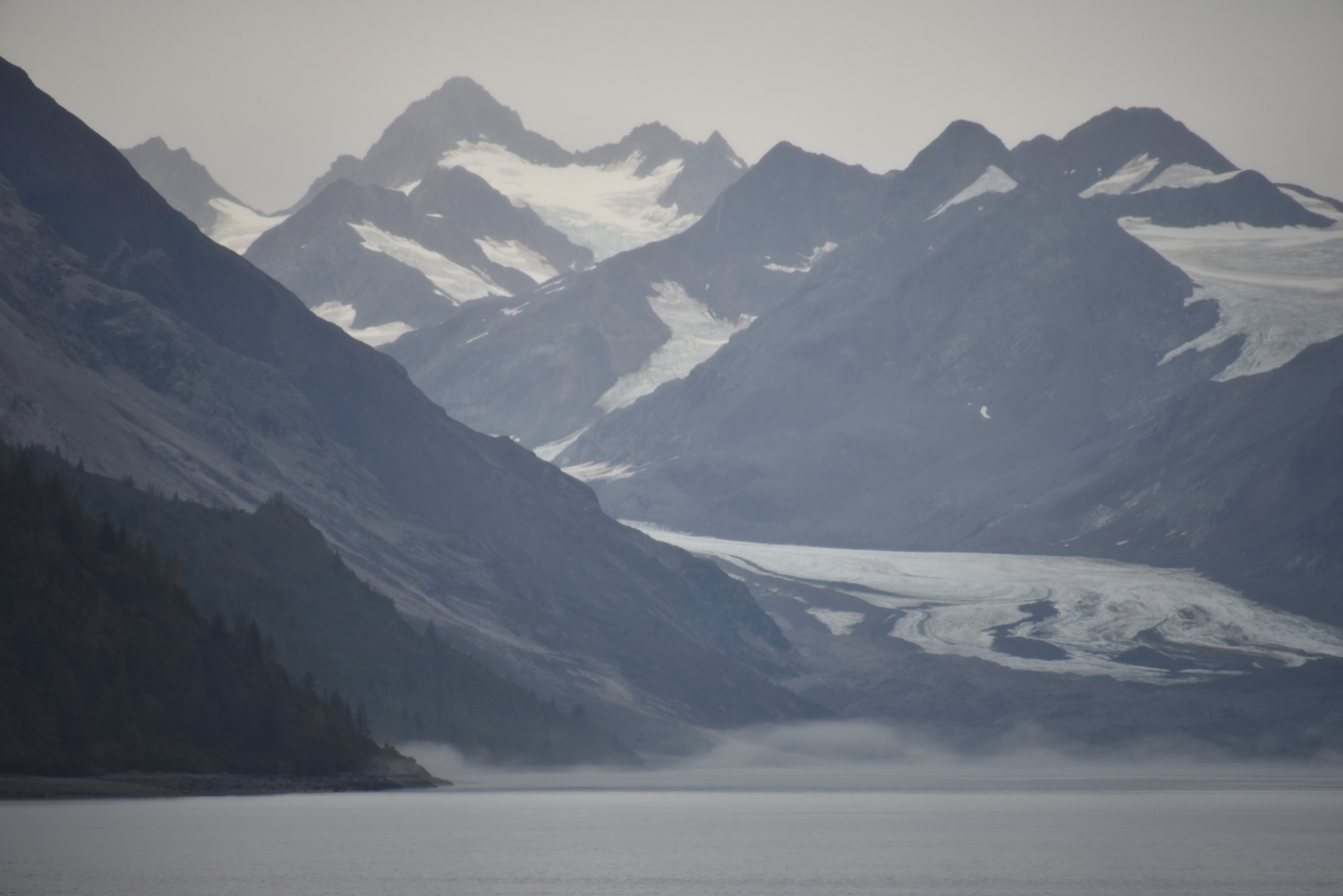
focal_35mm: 300
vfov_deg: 4.6
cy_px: 448
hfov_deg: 6.9
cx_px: 672
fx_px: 11193
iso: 560
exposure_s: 1/640
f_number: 5.6
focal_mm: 300
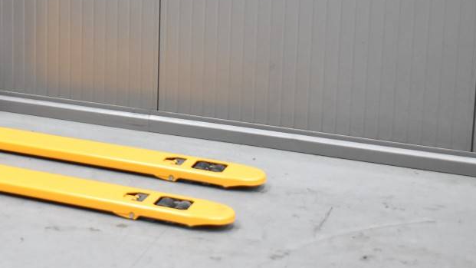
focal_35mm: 85
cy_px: -11
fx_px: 1073
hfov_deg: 24.3
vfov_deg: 14.0
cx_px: 43
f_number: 4.5
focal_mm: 28
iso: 1600
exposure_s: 1/50
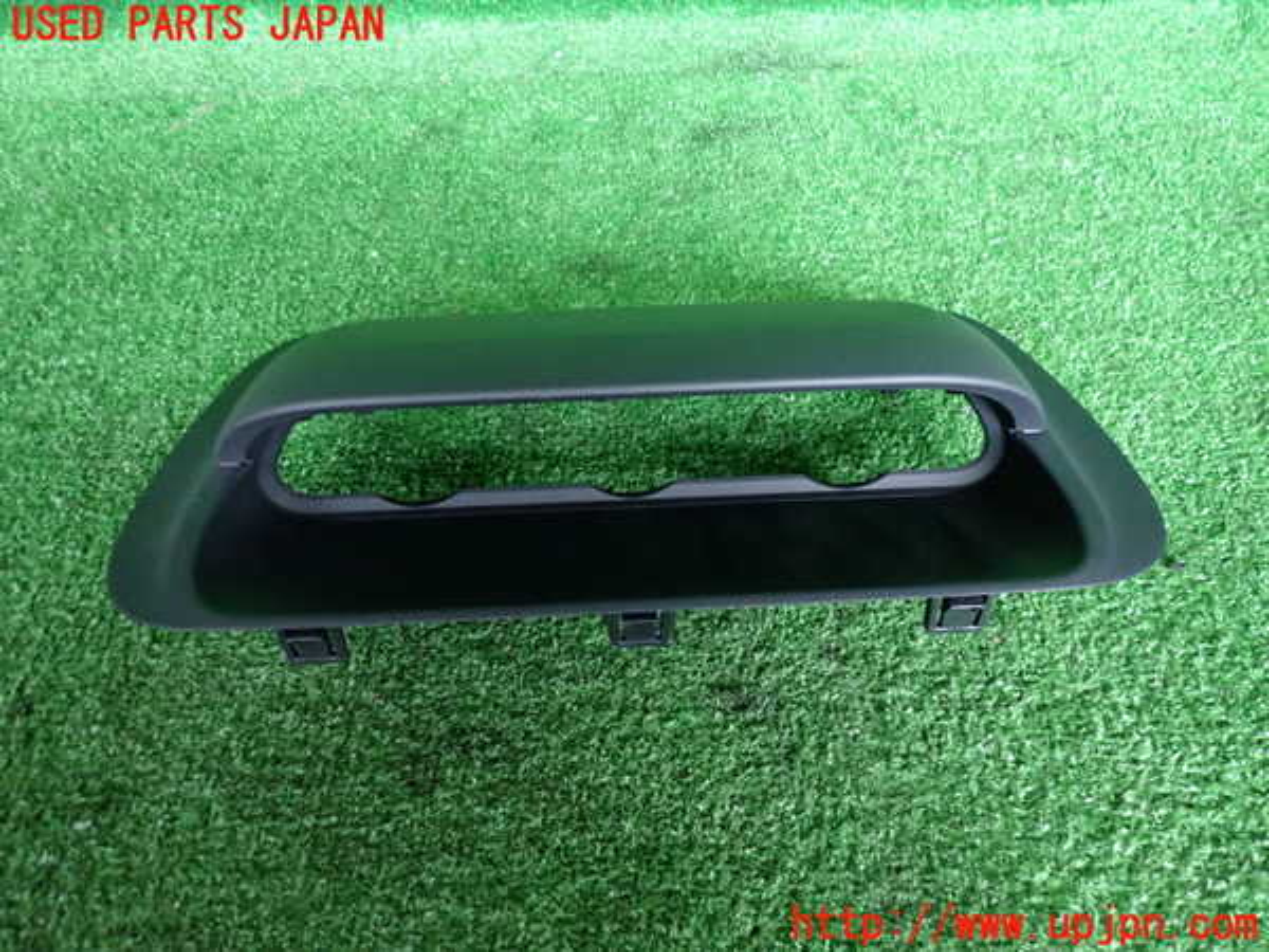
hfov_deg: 69.4
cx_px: 634
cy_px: 476
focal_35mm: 25
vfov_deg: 54.9
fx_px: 916
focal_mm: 4.5
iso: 800
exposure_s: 1/25
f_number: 2
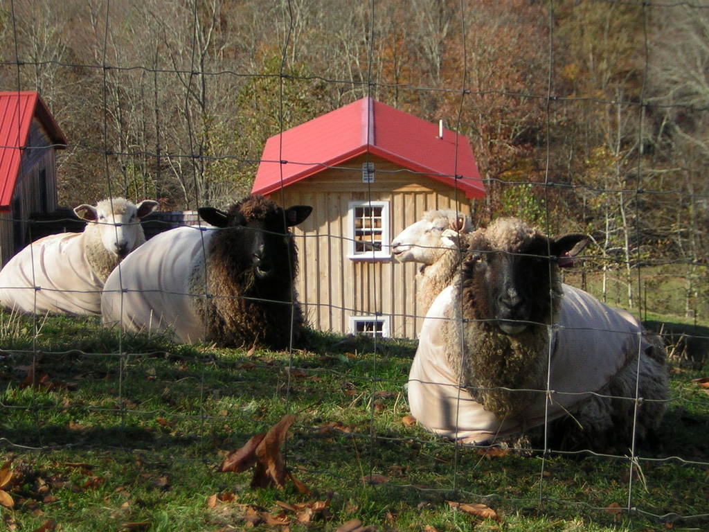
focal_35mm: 100
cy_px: 266
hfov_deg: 19.6
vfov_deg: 14.8
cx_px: 354
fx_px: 2048
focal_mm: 13.1
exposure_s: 1/239
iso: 50
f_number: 4.5
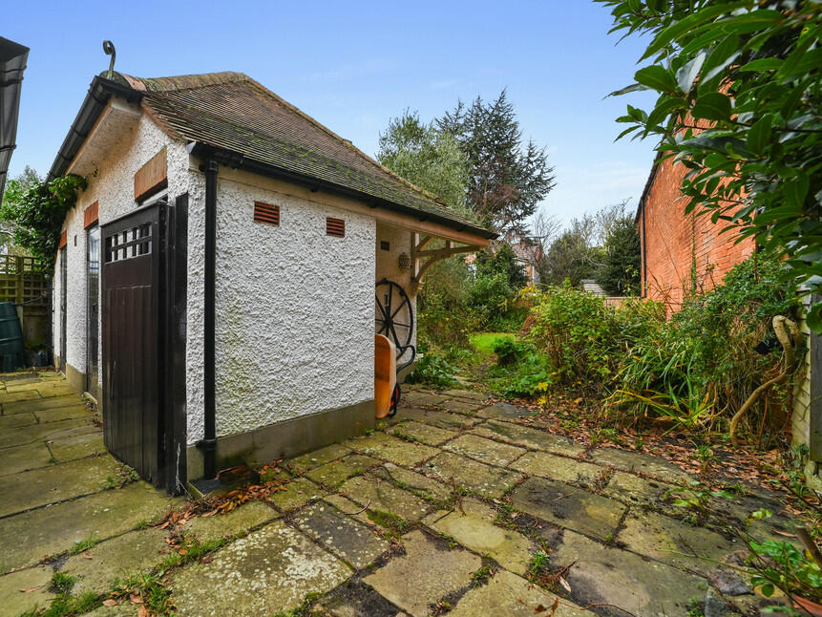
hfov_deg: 93.8
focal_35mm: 16
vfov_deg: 78.1
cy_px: 302
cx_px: 351
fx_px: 380
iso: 400
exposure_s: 1/250
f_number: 8
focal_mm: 14
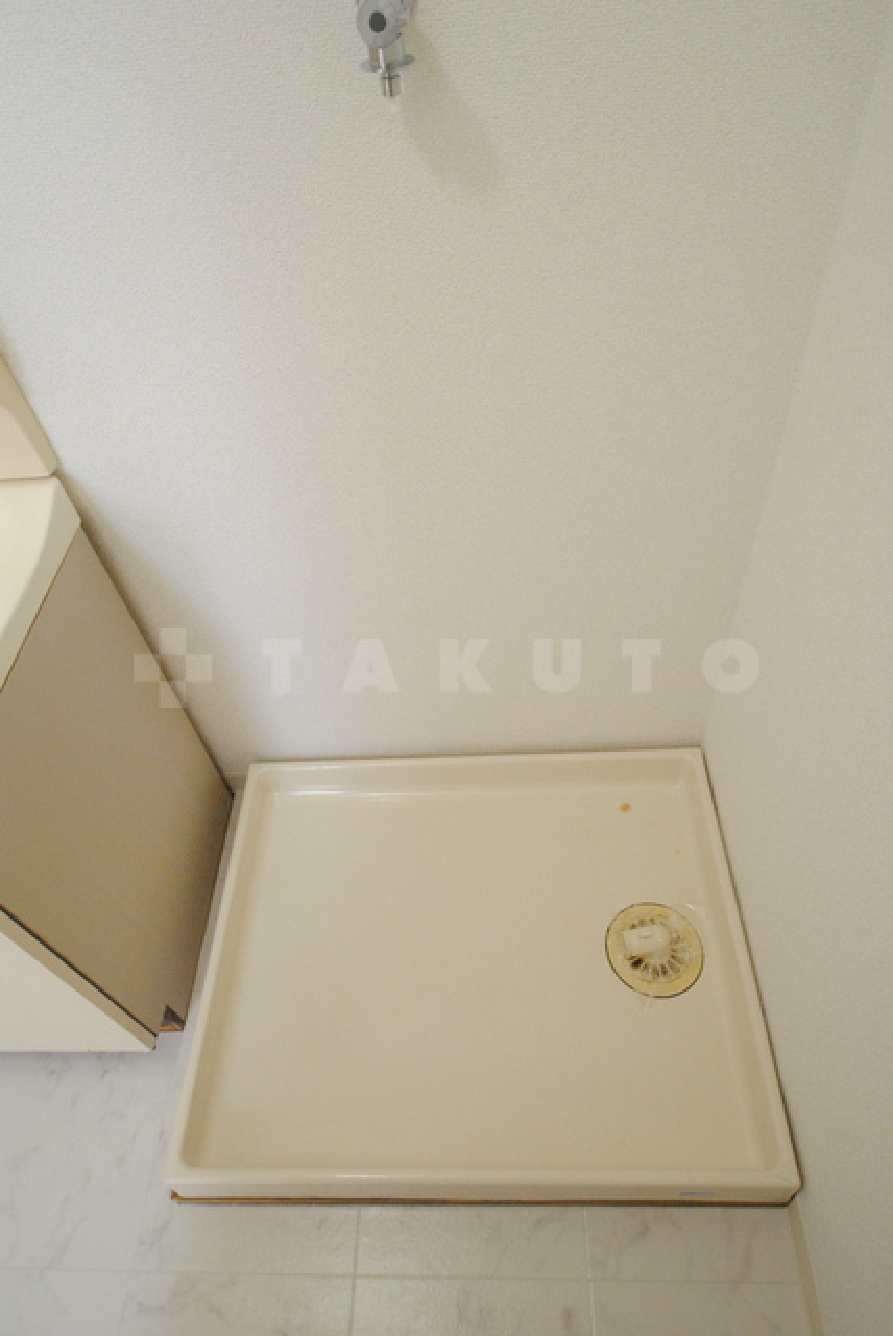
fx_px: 780
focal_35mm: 21
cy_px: 668
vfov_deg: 81.2
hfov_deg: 59.6
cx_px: 446
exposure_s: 1/30
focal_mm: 14
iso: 1250
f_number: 5.3
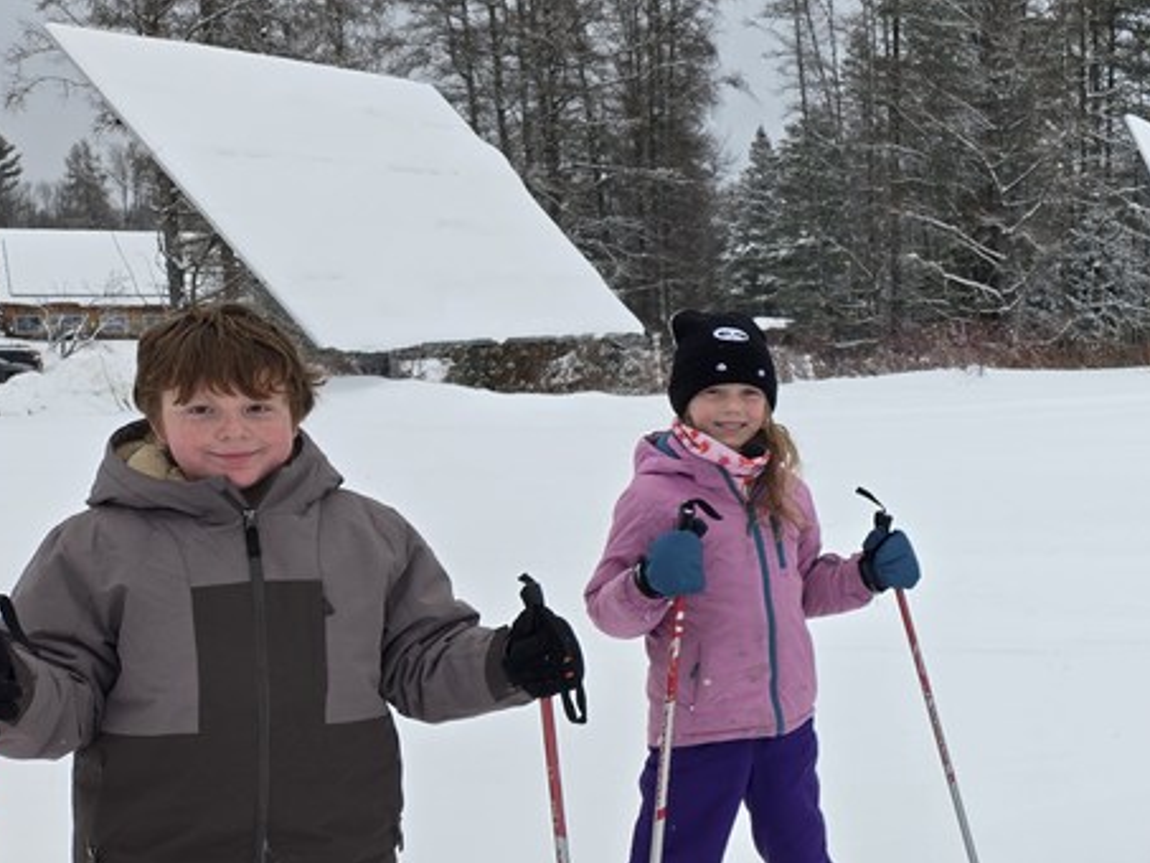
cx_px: 1267
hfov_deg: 32.4
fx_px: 1728
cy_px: 541
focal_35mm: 52
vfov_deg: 27.9
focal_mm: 5.4
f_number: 1.8
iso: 25
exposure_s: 1/866
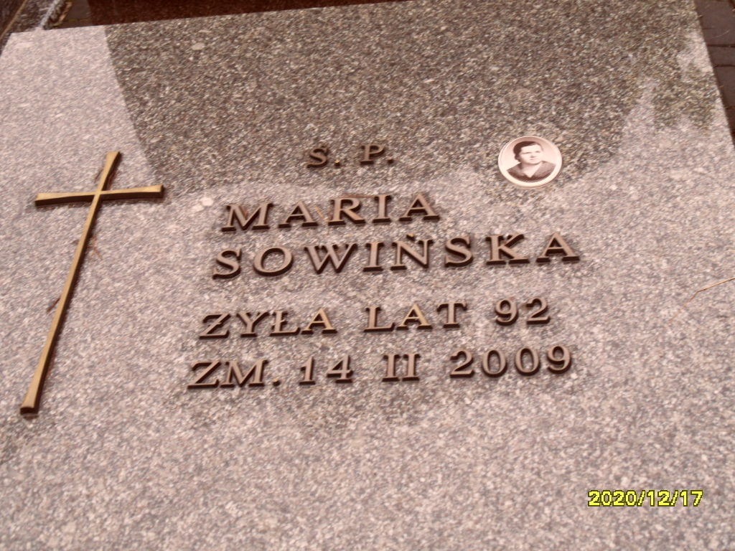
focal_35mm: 60
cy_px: 276
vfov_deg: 24.4
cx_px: 368
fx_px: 1274
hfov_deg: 32.2
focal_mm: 10.3
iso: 160
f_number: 4
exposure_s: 1/45
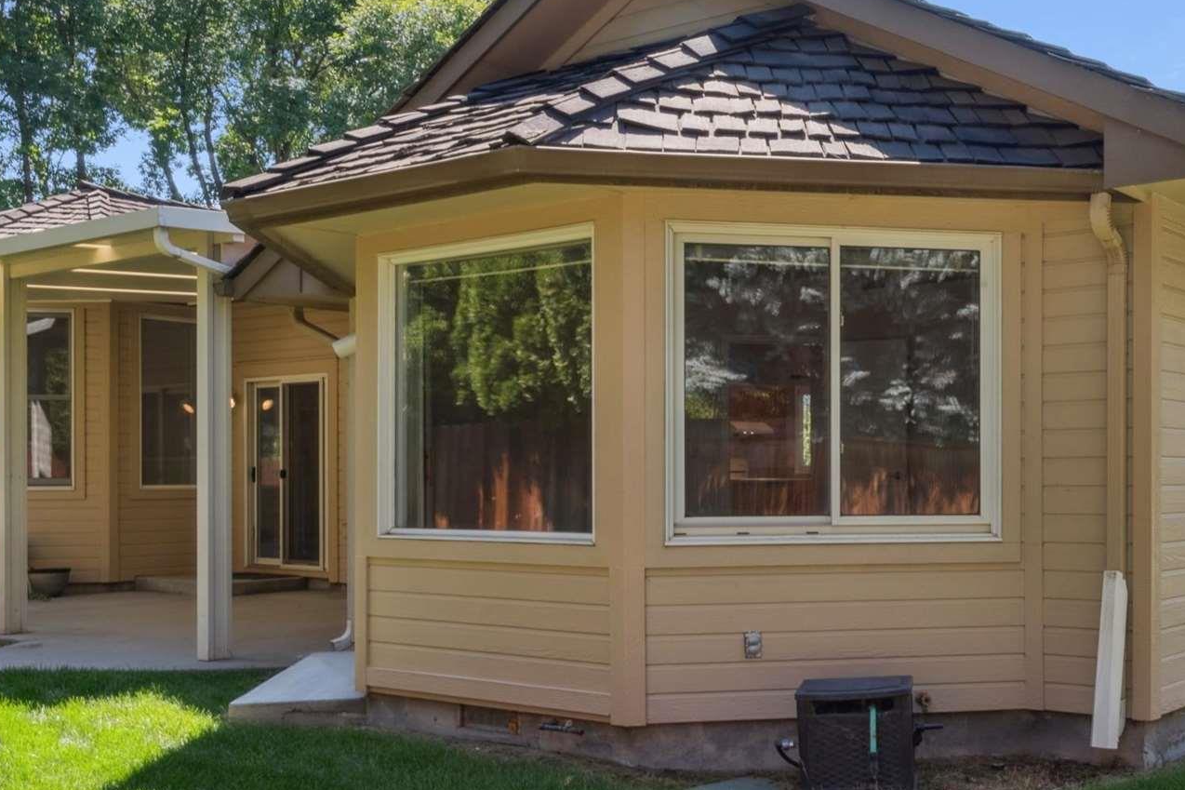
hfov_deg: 45.3
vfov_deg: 32.3
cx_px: 913
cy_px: 481
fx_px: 1357
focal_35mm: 41
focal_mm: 17.1
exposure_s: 1/160
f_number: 13
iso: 400
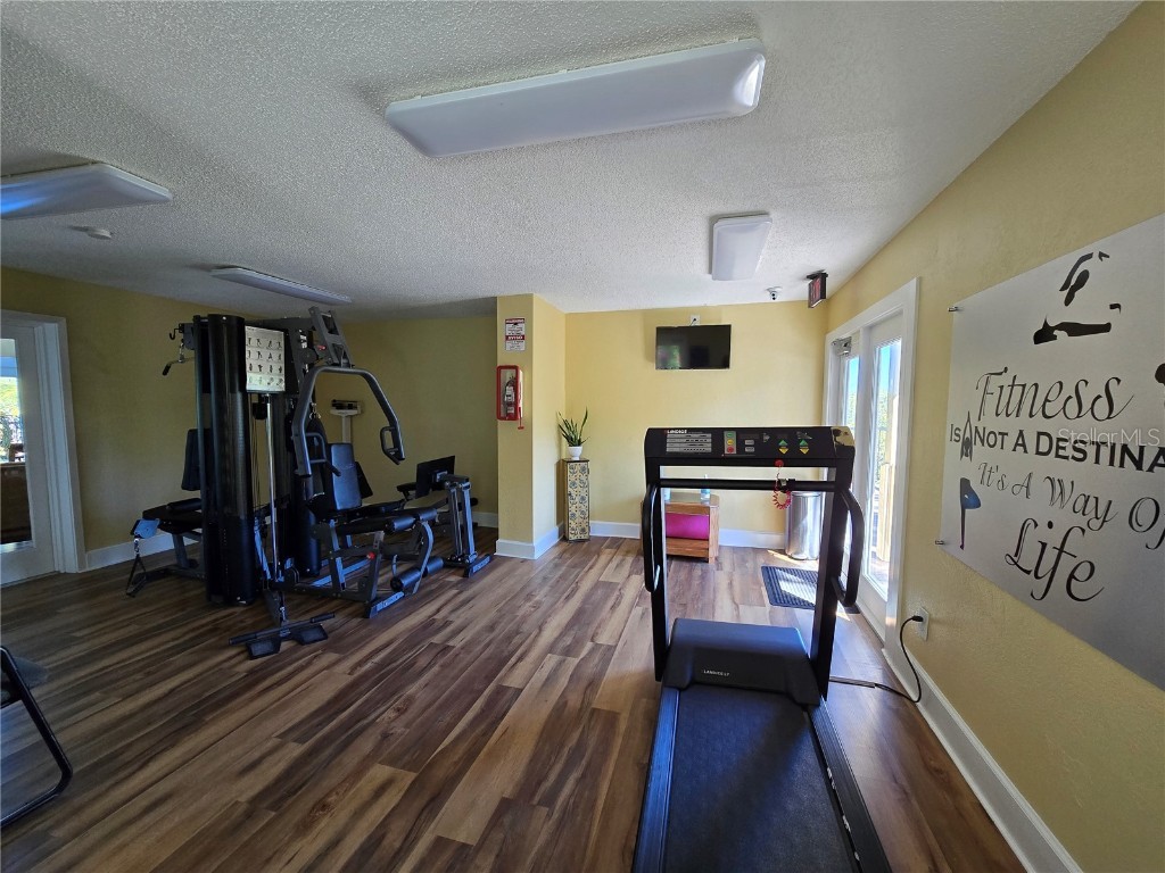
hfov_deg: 106.2
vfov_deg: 89.9
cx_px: 582
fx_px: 438
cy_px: 436
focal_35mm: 13
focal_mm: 2.2
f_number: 2.2
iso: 200
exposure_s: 1/60
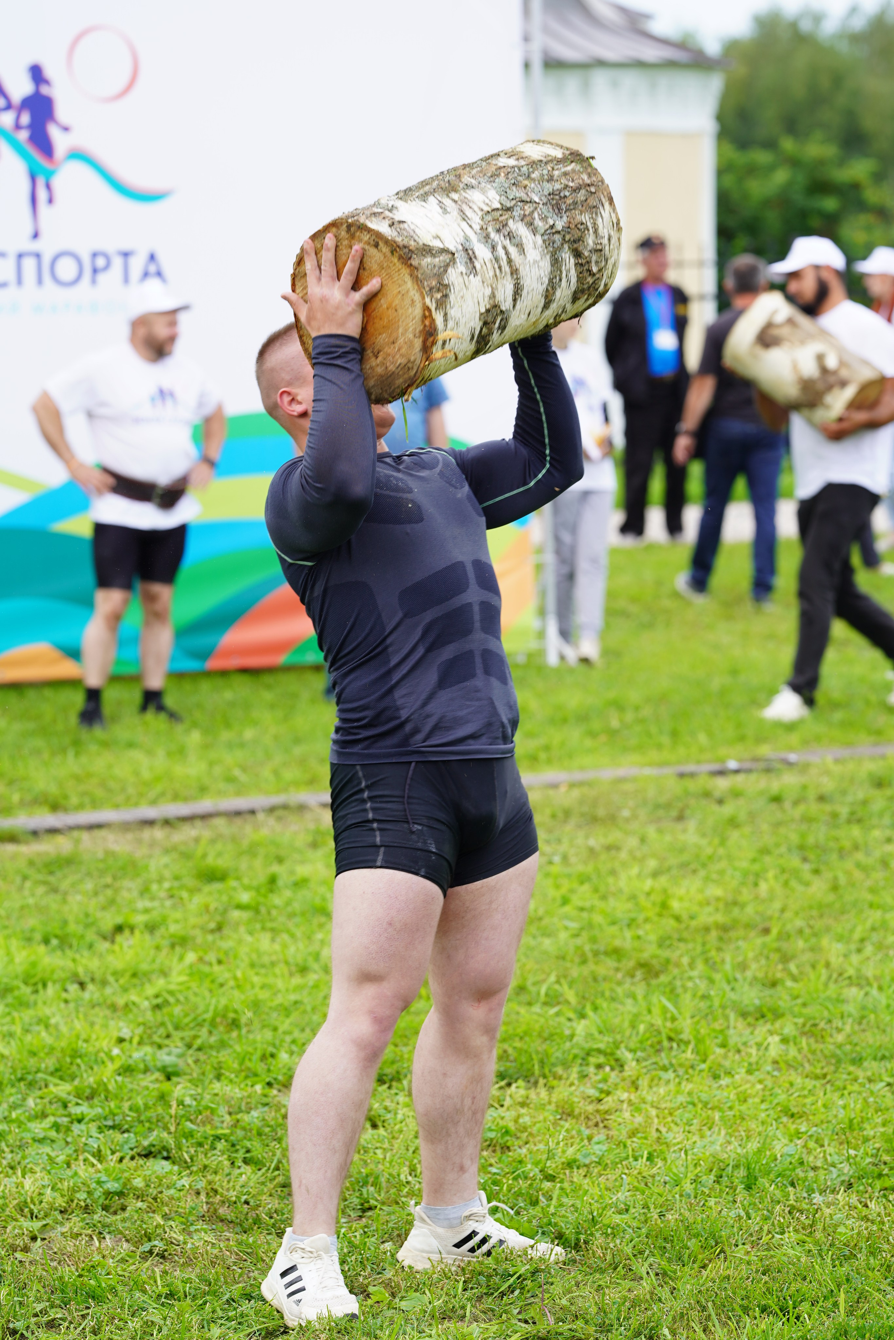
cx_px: 447
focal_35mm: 135
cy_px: 670
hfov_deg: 10.2
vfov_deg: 15.2
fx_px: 5028
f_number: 5
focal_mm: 135
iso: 100
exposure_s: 1/250
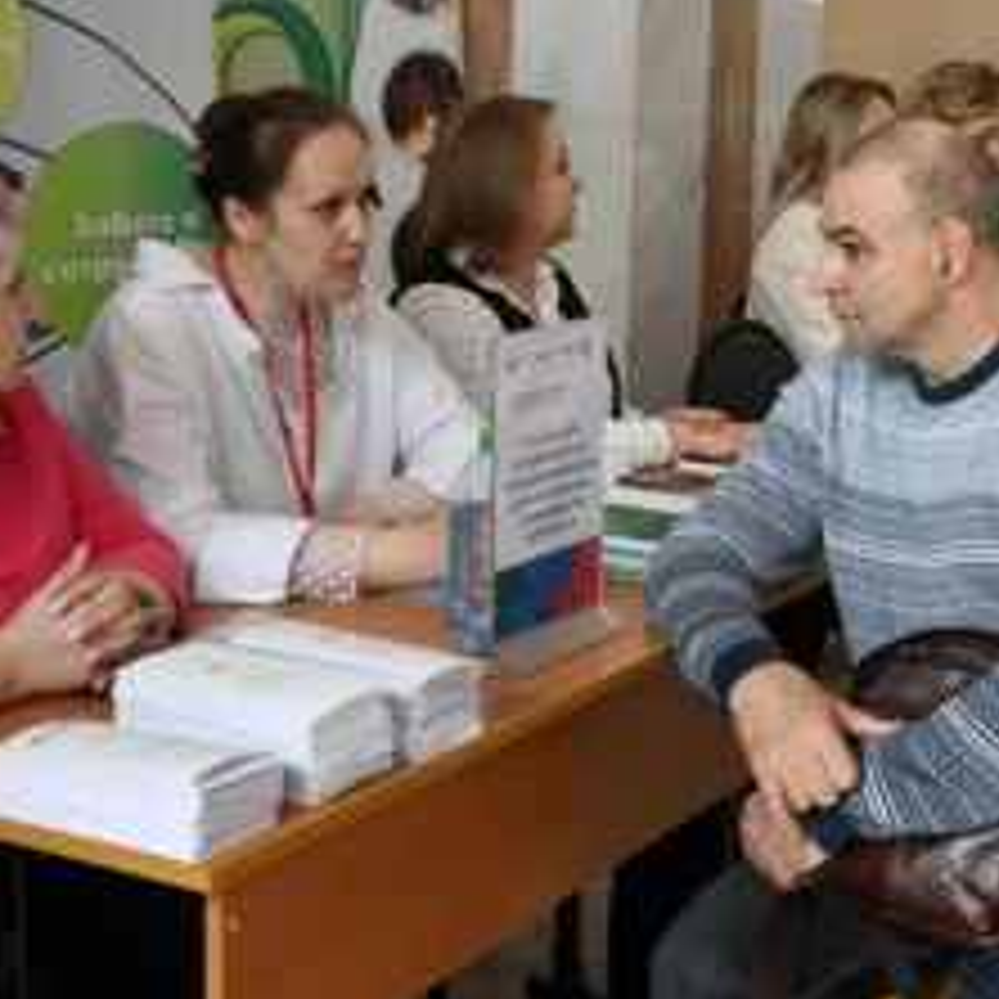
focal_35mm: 69
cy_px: 416
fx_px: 2253
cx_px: 464
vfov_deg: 25.0
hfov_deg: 25.0
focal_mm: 30
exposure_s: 1/250
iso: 1600
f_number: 5.6
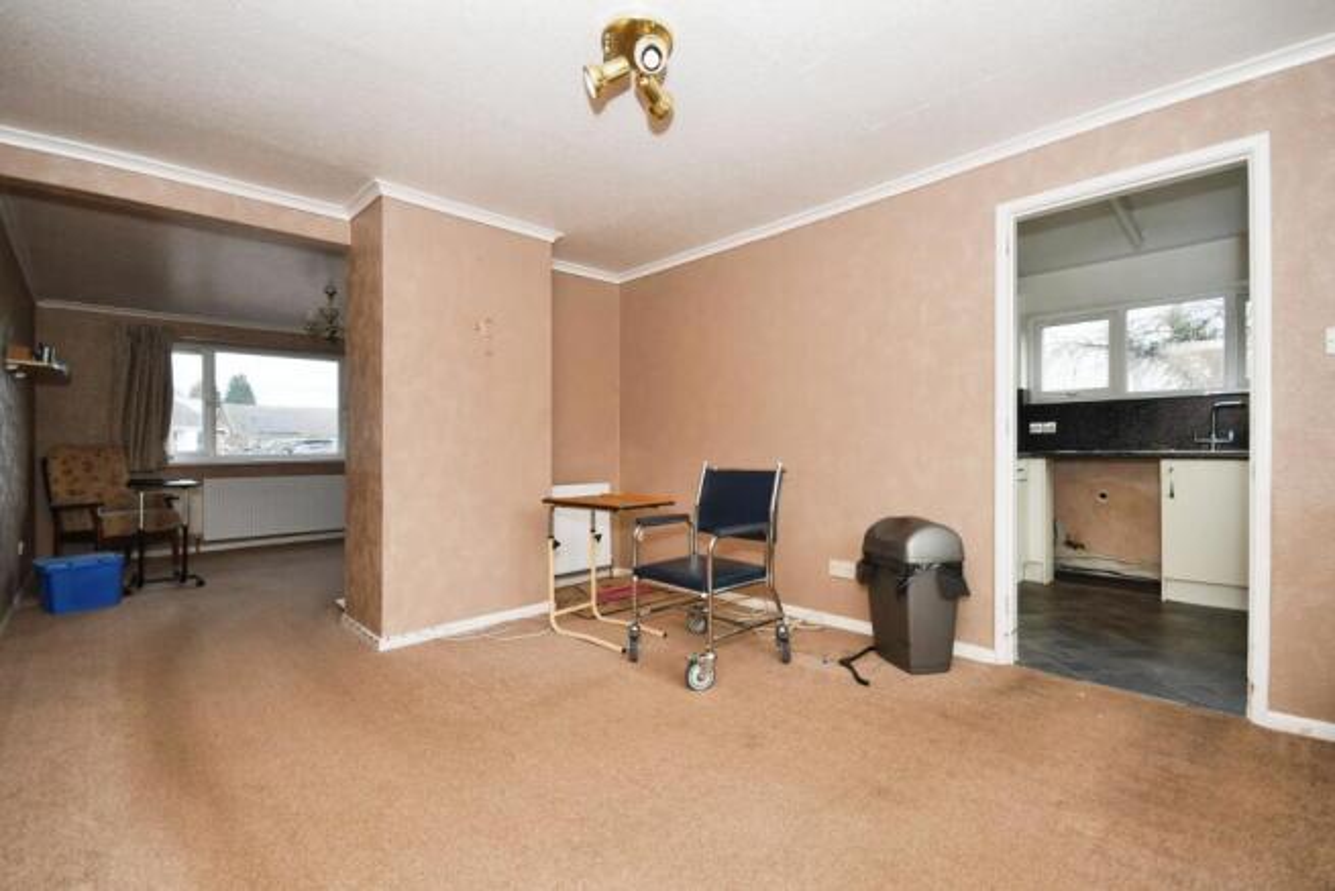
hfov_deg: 100.4
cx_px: 668
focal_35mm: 15
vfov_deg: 77.4
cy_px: 446
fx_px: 556
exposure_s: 1/60
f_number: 8
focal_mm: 10
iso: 400
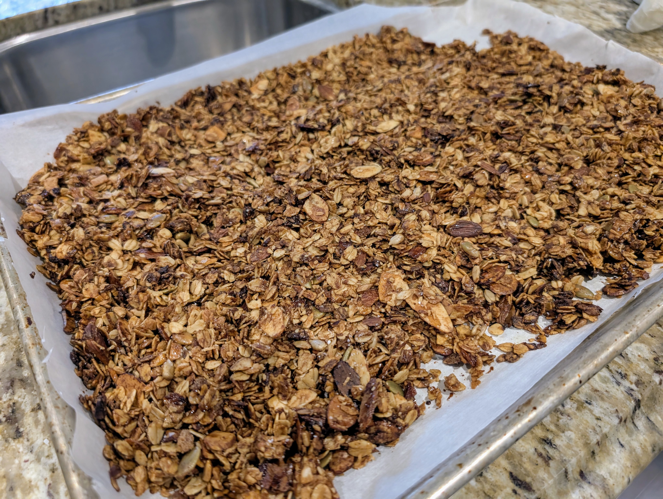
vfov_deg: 56.9
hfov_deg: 71.5
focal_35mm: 24
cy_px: 250
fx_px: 460
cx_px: 332
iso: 839
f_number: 1.68
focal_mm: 6.9
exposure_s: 1/120
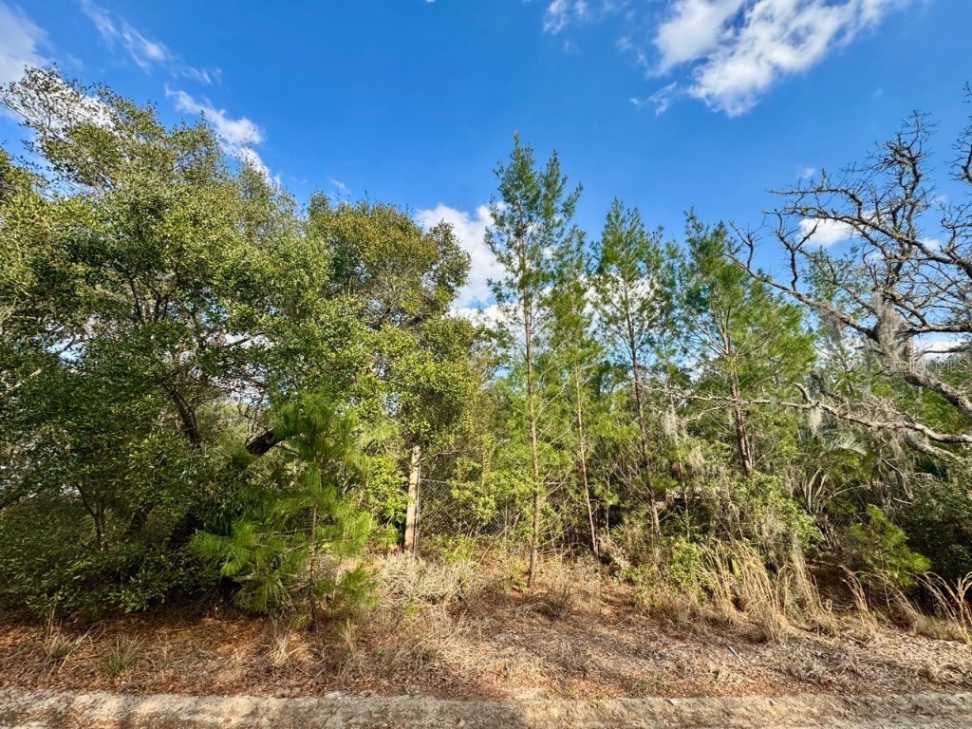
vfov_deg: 85.7
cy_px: 364
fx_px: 393
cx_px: 486
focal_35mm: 14
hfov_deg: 102.1
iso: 50
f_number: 2.2
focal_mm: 2.22
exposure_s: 1/525
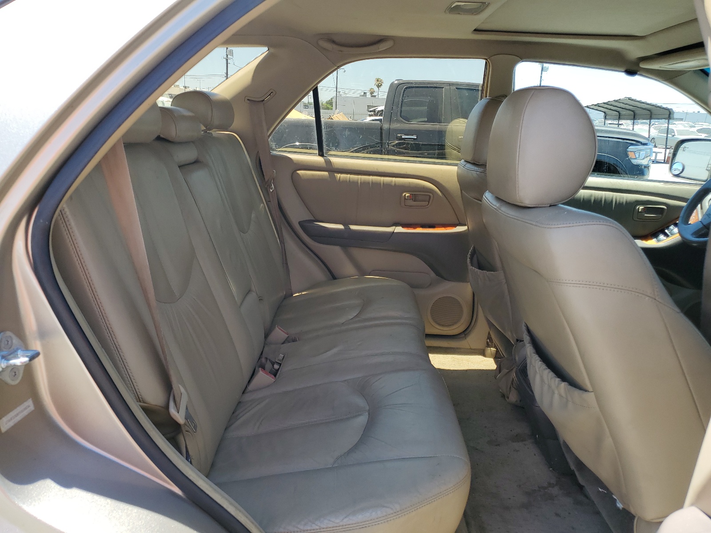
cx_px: 356
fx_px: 534
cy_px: 266
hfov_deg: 67.3
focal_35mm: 26
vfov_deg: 53.1
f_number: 1.5
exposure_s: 1/667
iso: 50
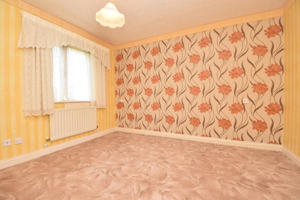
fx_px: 125
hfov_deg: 100.4
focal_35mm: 15
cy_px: 100
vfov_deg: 77.3
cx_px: 150
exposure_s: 1/200
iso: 450
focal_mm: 10
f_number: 5
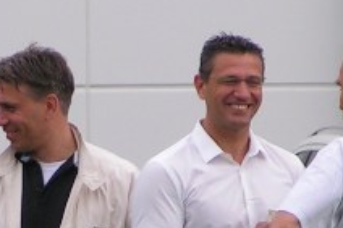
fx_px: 7369
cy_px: 319
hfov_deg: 2.7
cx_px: 8
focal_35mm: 774
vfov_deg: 1.8
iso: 50
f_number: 3.5
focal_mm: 30.1
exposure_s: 1/320
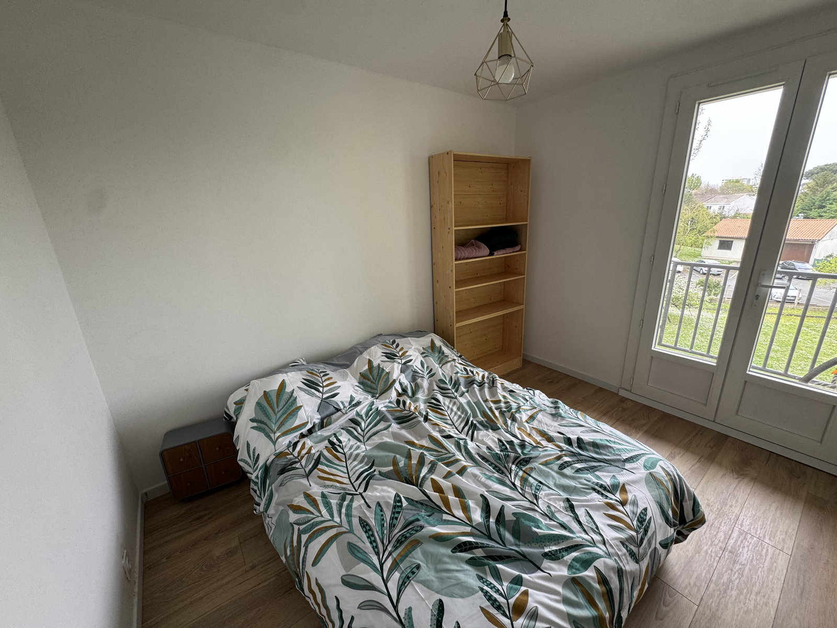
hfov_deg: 102.1
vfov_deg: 85.7
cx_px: 418
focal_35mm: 14
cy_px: 314
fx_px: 339
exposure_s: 1/99
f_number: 2.2
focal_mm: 2.22
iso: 100
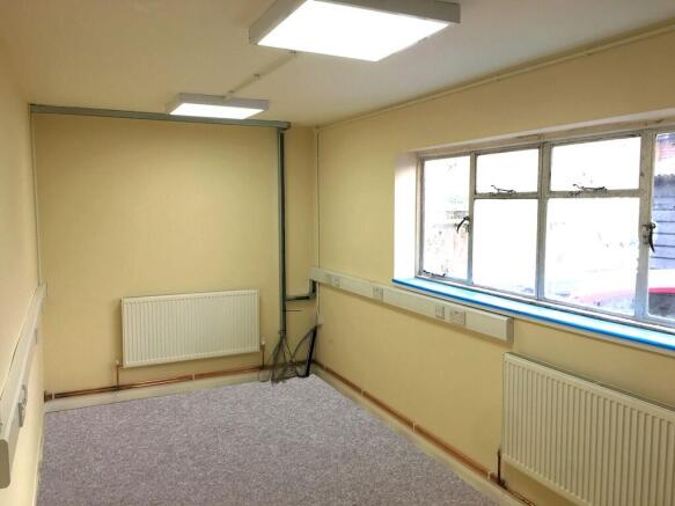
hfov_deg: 61.7
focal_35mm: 29
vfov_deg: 48.2
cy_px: 253
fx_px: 565
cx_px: 338
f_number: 2.2
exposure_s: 1/100
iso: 25
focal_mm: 4.15
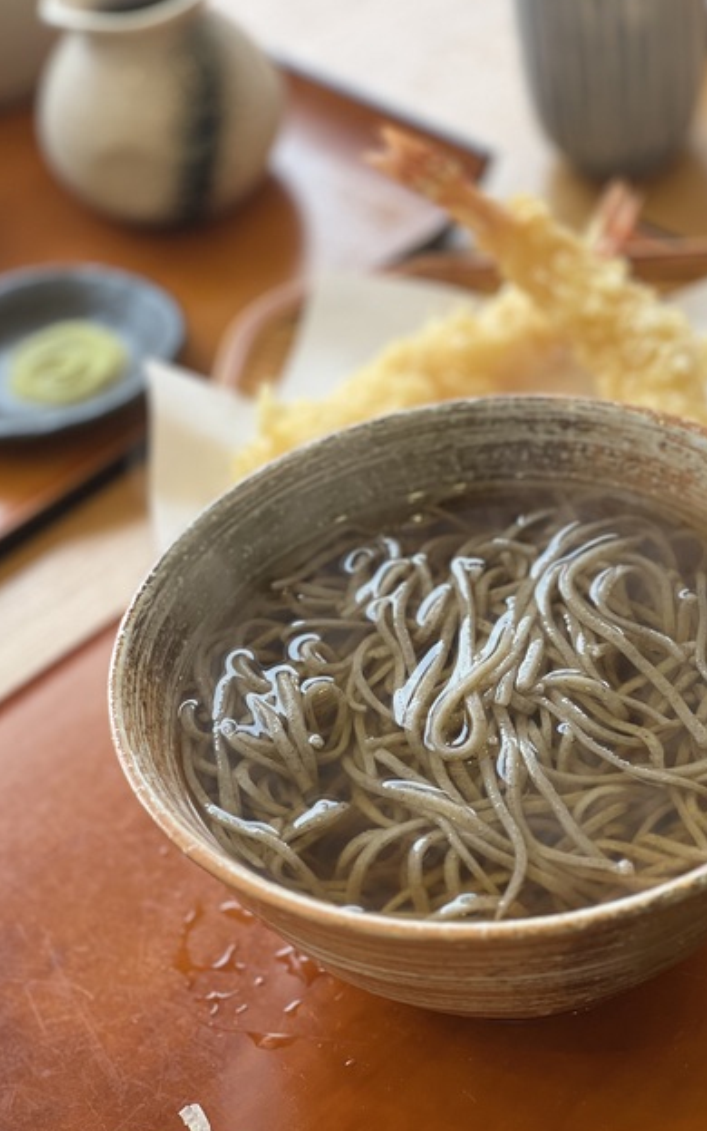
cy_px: 576
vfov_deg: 23.3
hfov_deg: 14.7
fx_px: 2744
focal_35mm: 89
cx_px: 397
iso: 125
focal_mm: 9
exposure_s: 1/121
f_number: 2.8
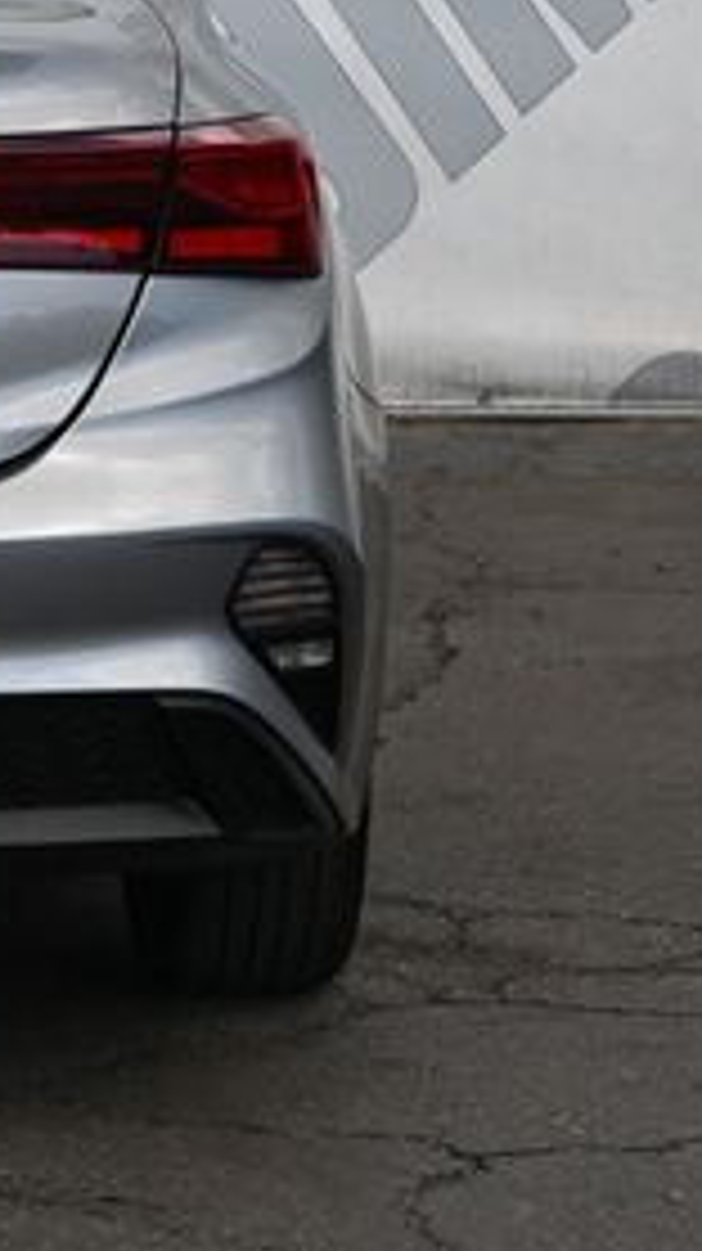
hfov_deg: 6.6
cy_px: 297
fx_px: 6001
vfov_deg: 11.9
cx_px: -495
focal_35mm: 181
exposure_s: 1/250
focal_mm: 50
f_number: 6.3
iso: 180
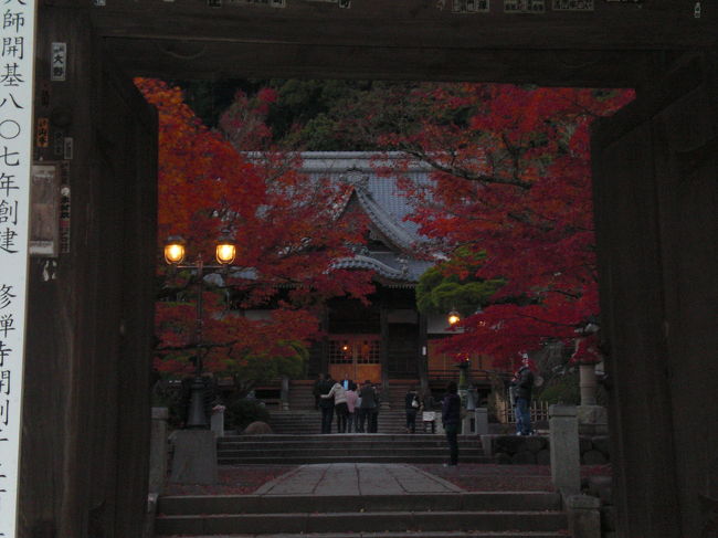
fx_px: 1306
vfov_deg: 23.3
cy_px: 269
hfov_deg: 30.7
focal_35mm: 63
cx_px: 359
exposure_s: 1/30
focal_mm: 10.4
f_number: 4
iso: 200
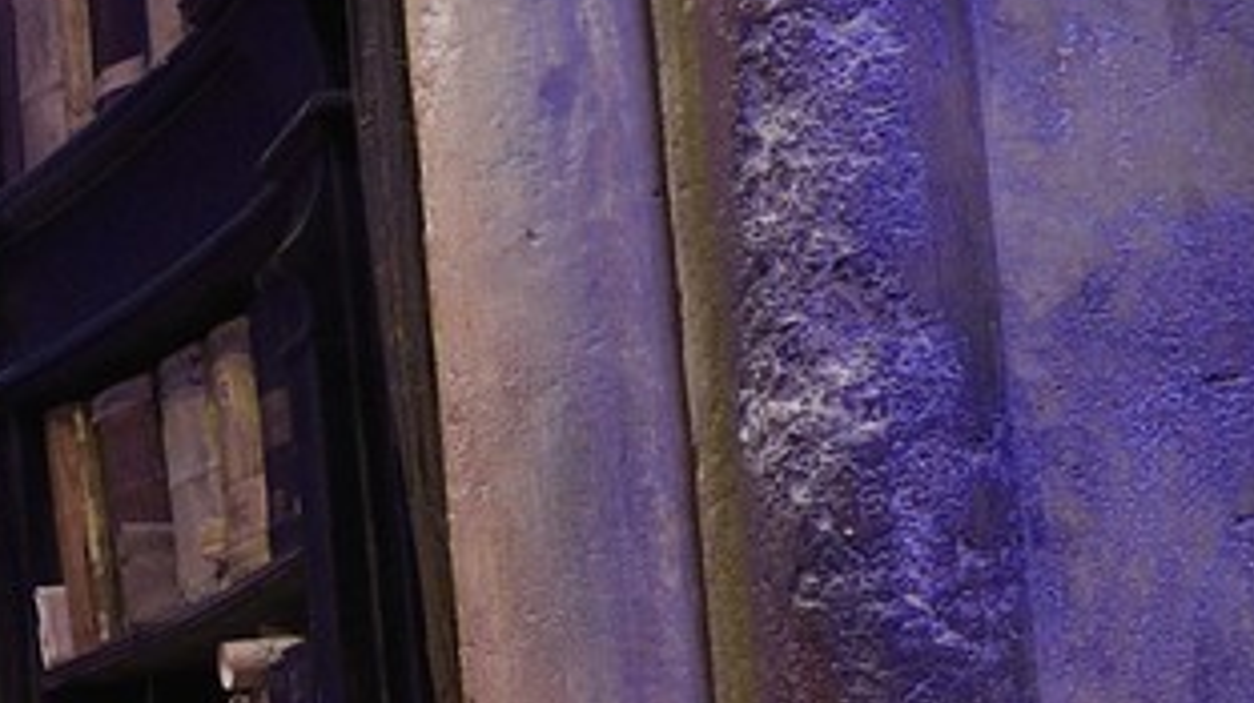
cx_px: -1921
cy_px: 852
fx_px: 4286
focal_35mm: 129
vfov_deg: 9.3
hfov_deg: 12.4
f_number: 6.3
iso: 1600
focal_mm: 24
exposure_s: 1/6
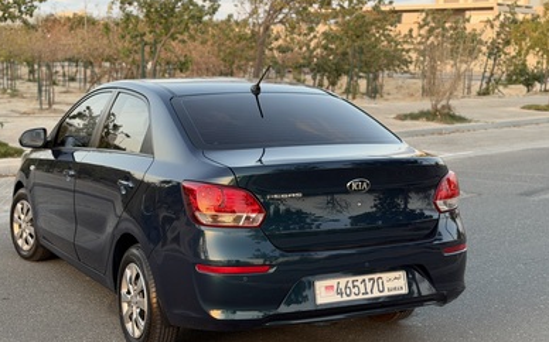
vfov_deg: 21.6
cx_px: 233
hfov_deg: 34.0
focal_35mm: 60
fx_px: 897
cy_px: 167
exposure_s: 1/130
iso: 50
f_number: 1.78
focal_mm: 6.76
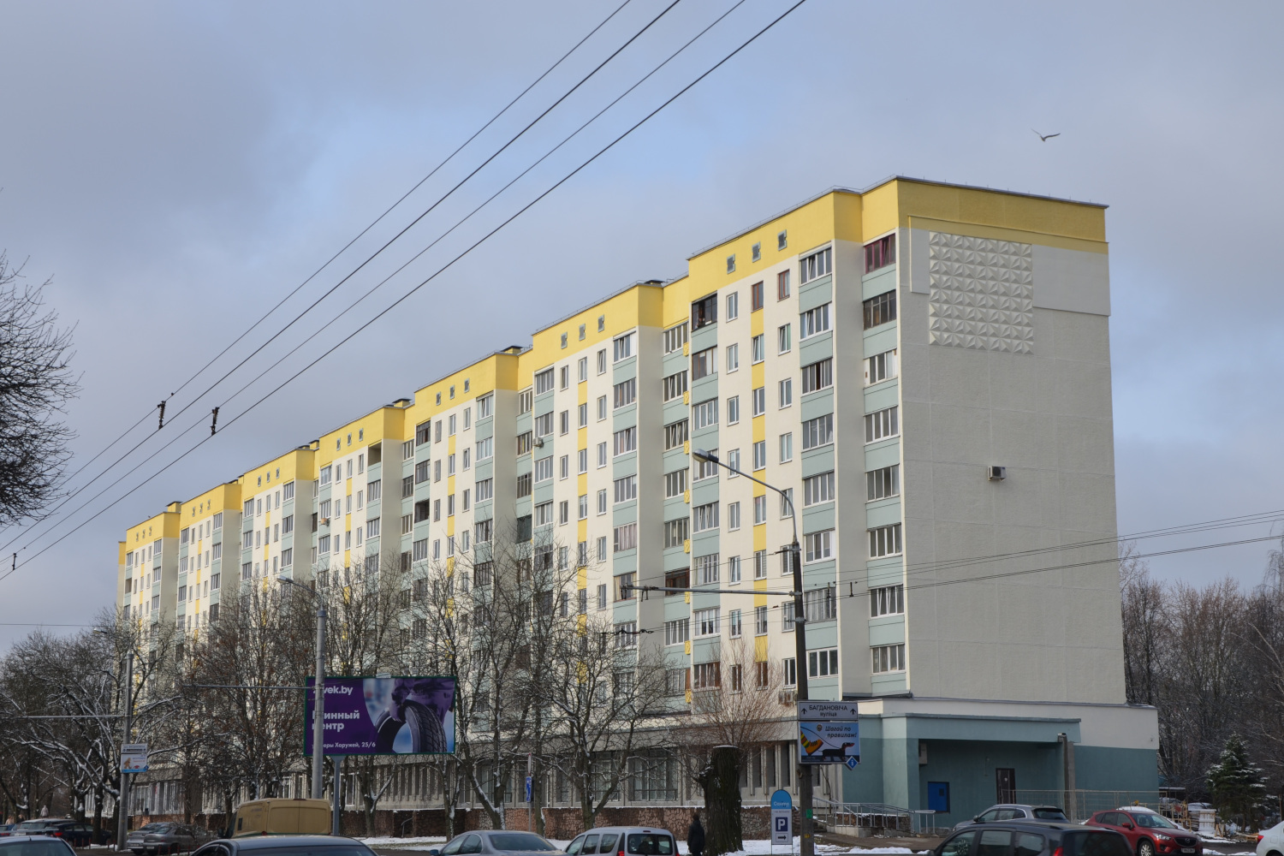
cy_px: 428
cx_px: 642
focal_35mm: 57
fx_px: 2033
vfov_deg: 23.8
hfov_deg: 35.1
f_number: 8
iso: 100
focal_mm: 38
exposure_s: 1/250
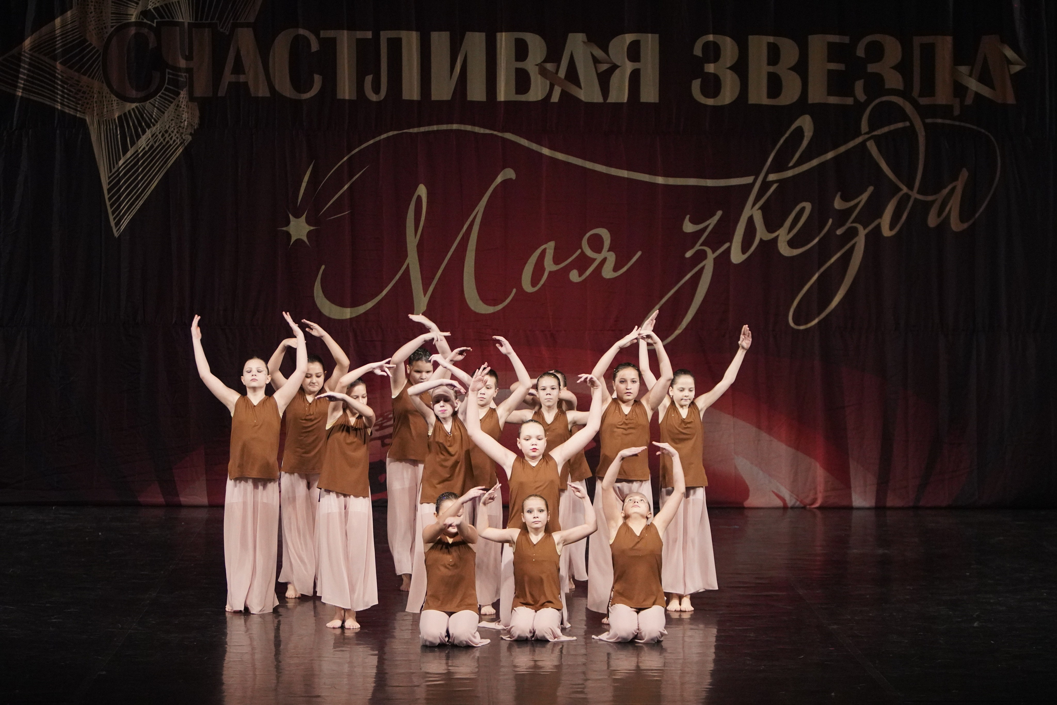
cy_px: 352
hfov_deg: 17.1
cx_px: 528
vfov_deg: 11.4
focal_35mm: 120
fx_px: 3523
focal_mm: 80
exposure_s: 1/500
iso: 4000
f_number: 2.8
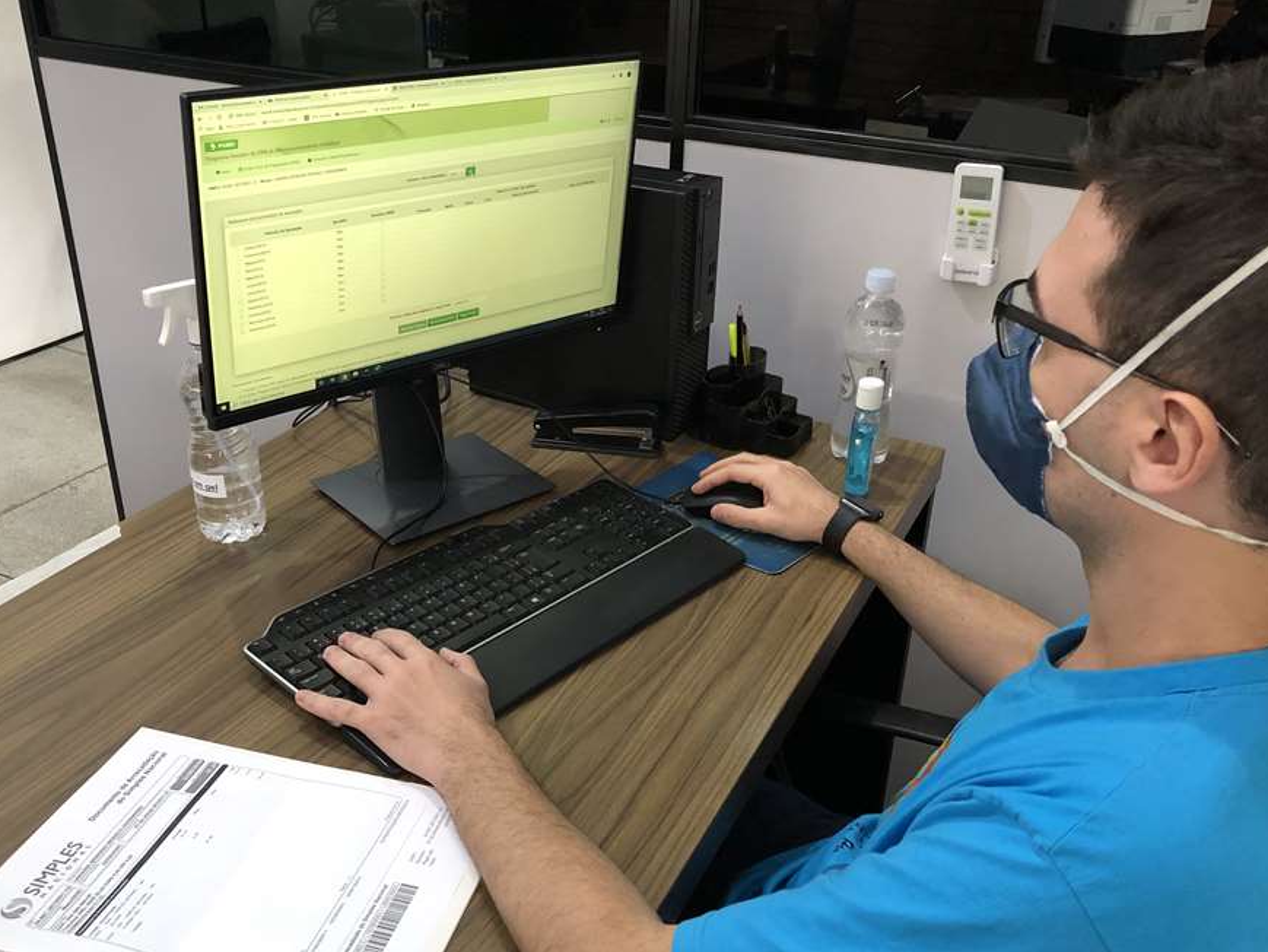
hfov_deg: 55.3
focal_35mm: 33
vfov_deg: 42.9
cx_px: 623
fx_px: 1209
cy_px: 533
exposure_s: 1/15
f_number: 1.8
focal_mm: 3.99
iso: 80
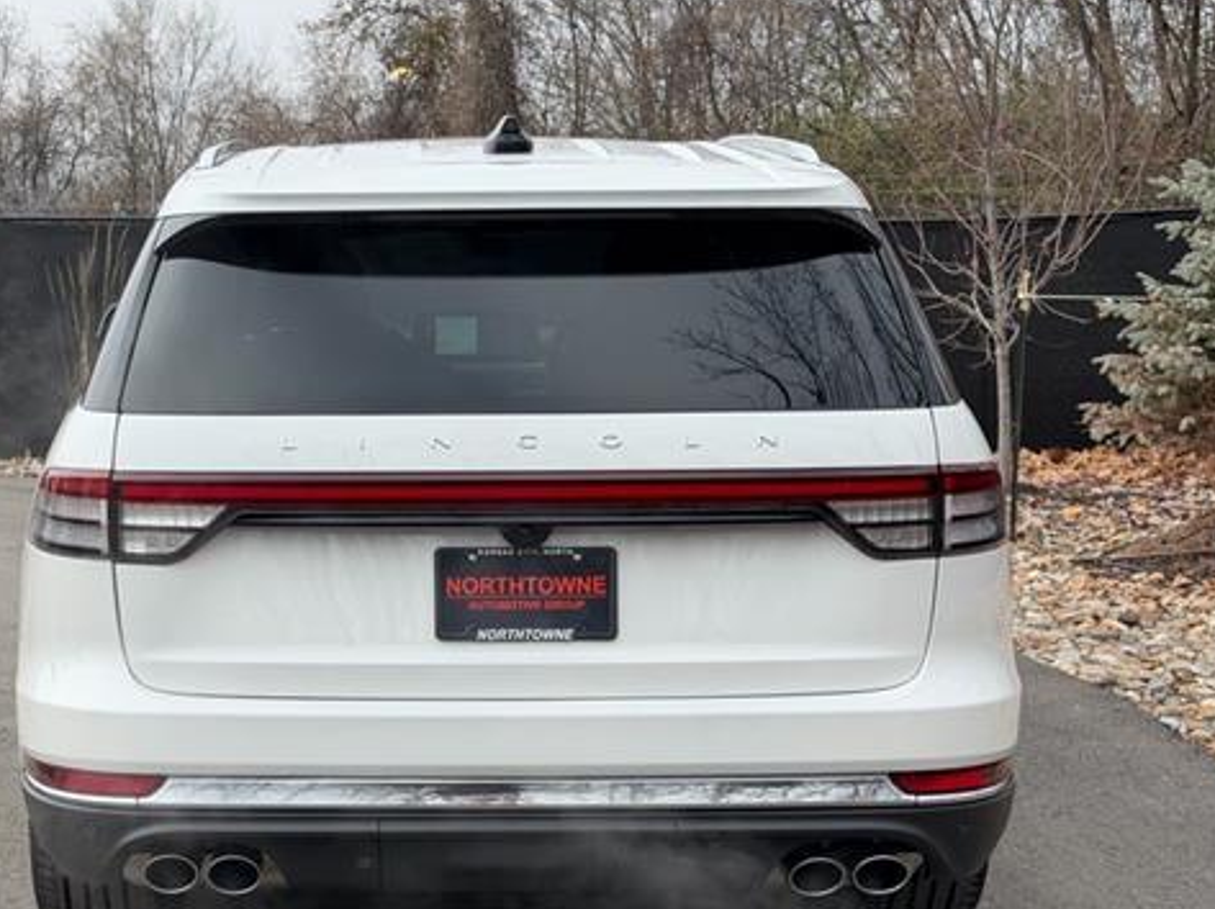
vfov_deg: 22.5
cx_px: 421
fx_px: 2280
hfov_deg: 29.7
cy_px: 580
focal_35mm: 65
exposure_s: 1/1377
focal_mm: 6.76
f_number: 1.78
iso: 64
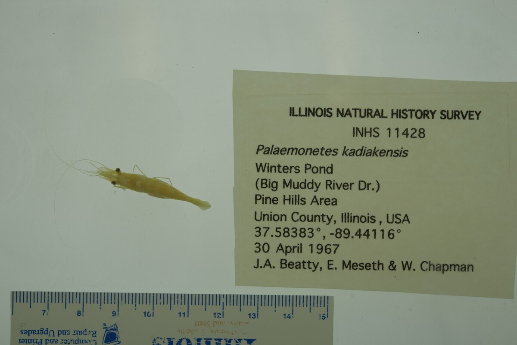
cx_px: 258
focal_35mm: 60
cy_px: 172
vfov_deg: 22.6
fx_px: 862
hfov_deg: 33.4
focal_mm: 60
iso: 50
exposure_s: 1/100
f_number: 9
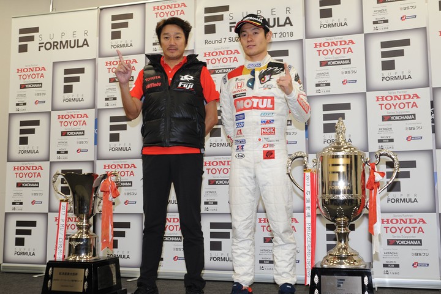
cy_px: 147
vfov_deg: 36.9
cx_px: 220
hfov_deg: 53.1
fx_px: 441
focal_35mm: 36
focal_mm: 36
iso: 800
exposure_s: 1/60
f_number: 6.7
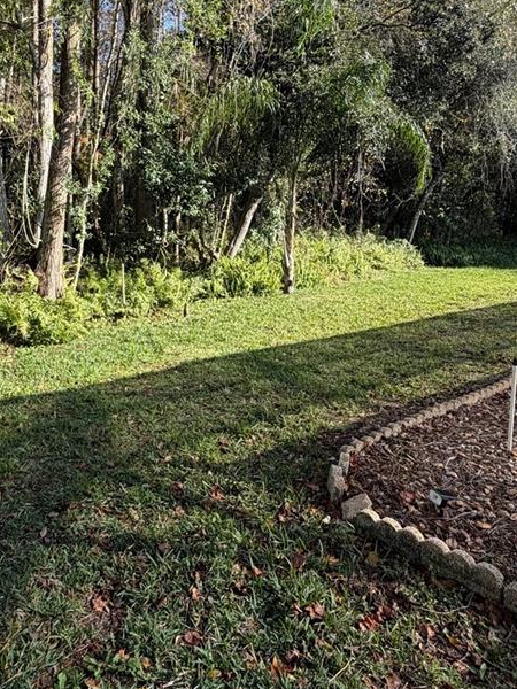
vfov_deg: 62.0
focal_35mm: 28
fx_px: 558
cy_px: 234
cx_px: 164
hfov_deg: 48.7
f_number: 2.2
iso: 50
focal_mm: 2.22
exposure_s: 1/379
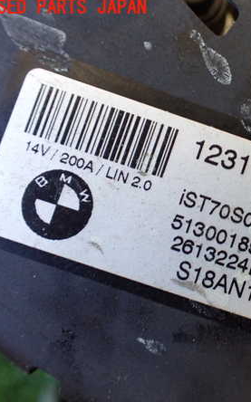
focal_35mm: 43
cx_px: 254
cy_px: 200
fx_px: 471
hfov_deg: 28.0
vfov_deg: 46.2
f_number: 2.3
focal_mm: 5.4
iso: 800
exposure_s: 1/100
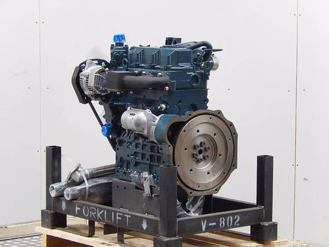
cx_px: 164
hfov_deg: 14.7
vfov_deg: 11.1
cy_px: 124
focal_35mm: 134
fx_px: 1274
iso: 220
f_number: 5.6
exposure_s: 1/30
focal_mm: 24.1
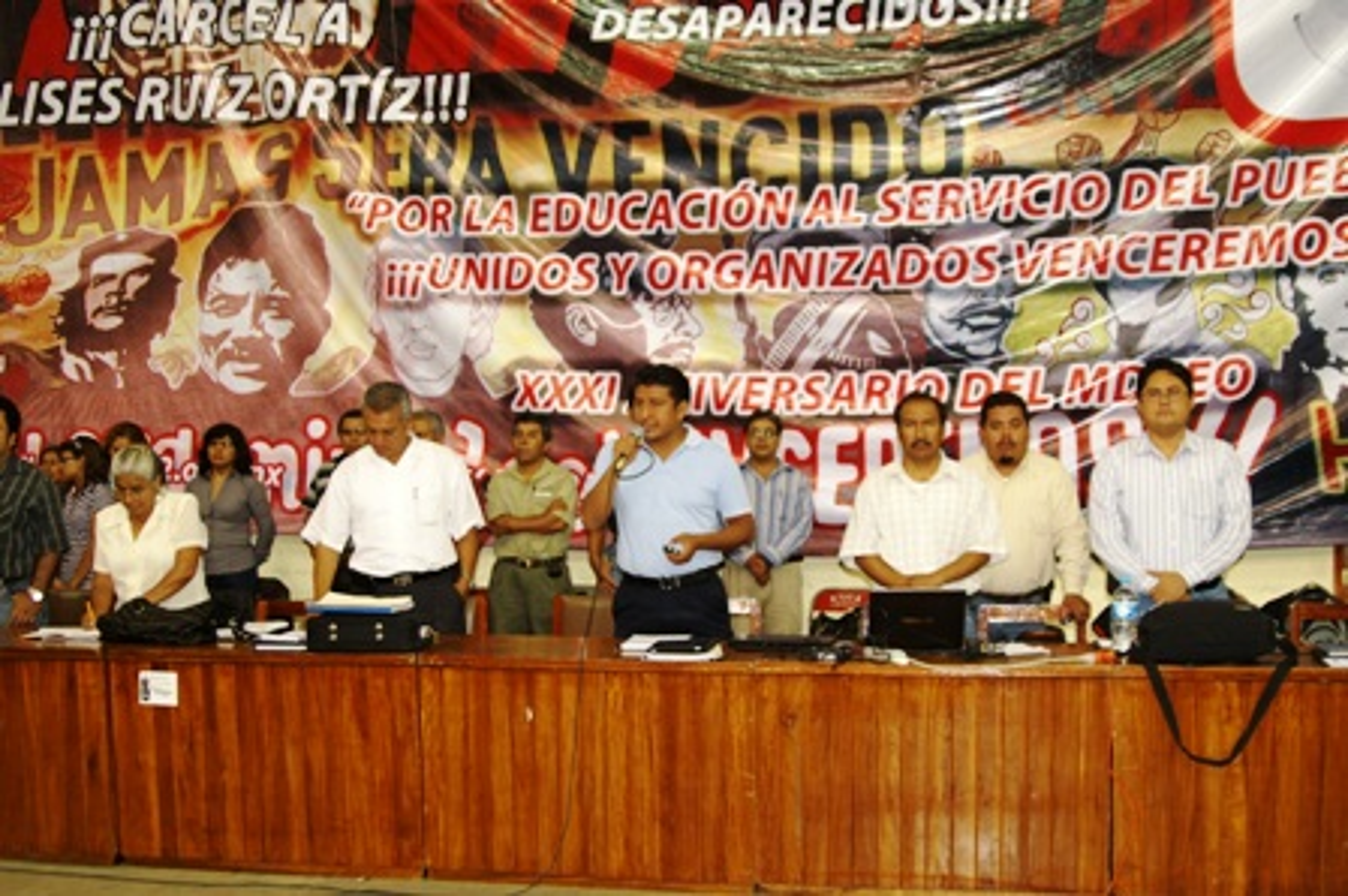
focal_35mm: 42
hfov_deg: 46.4
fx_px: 1571
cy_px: 448
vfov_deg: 31.8
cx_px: 674
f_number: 2.8
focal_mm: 28
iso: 400
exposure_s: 1/60
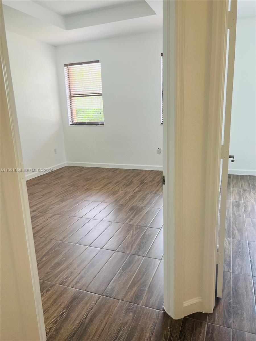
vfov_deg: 67.3
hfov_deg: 53.1
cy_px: 170
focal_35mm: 26
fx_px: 256
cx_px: 128
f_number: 1.5
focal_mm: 5.7
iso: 125
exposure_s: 1/121
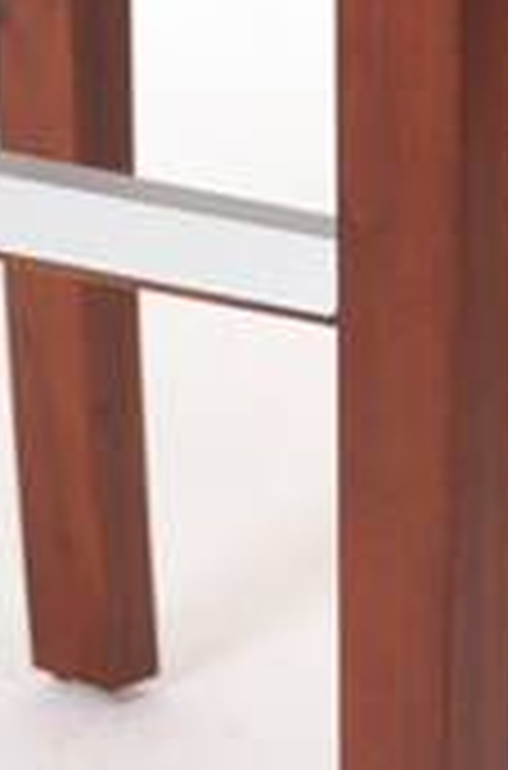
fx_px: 13096
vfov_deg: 3.3
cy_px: -612
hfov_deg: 2.2
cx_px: 90
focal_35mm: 615
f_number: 8
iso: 200
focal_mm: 70
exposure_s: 1/125
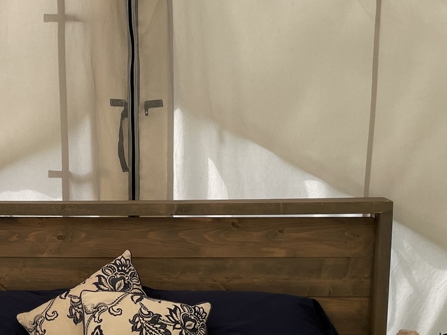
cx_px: 104
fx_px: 955
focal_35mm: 74
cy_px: 335
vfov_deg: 19.3
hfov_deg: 26.0
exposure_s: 1/220
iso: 32
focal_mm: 4.2
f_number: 1.6
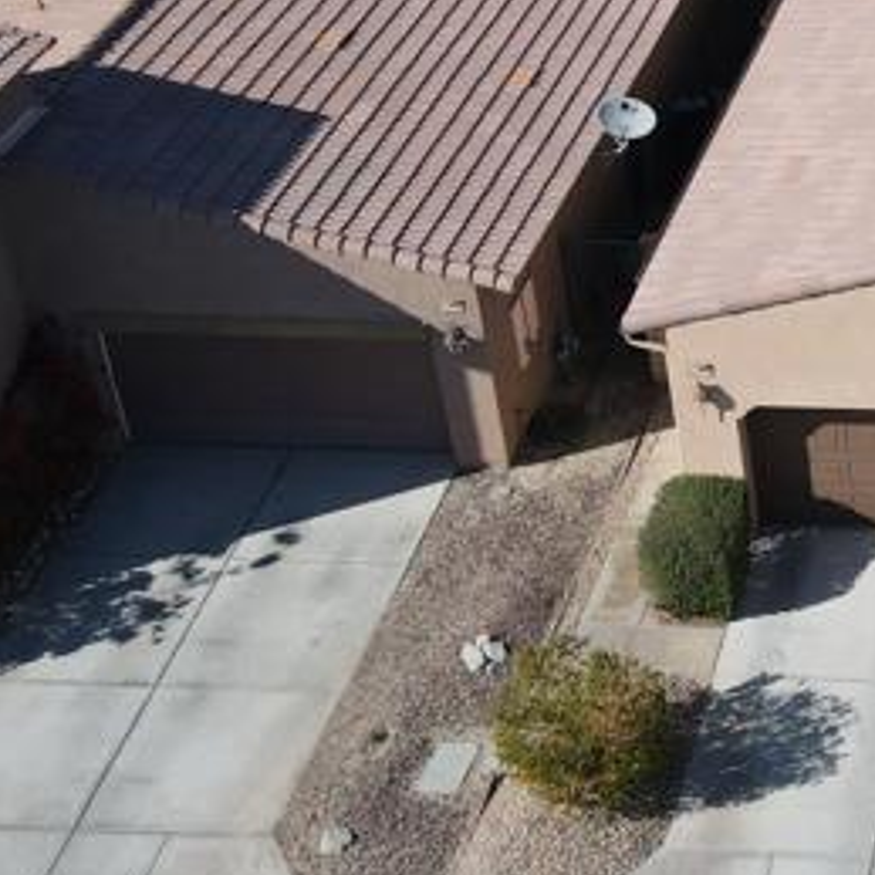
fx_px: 2402
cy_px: 139
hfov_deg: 18.9
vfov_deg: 20.3
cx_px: 1179
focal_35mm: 84
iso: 110
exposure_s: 1/800
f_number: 2.8
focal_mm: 4.5
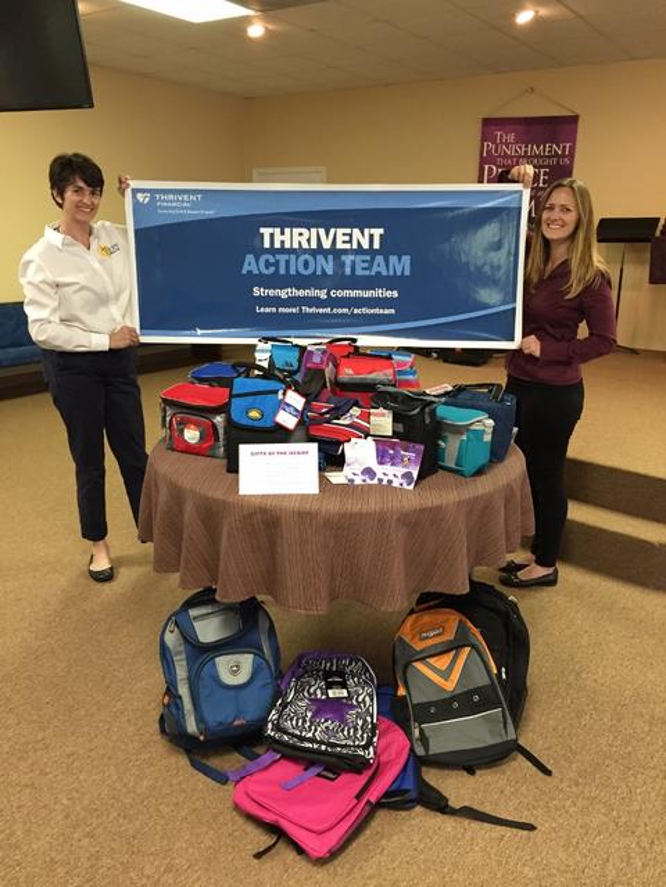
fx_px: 744
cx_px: 333
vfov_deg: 61.7
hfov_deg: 48.2
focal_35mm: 29
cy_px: 444
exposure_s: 1/30
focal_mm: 4.15
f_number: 2.2
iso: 160
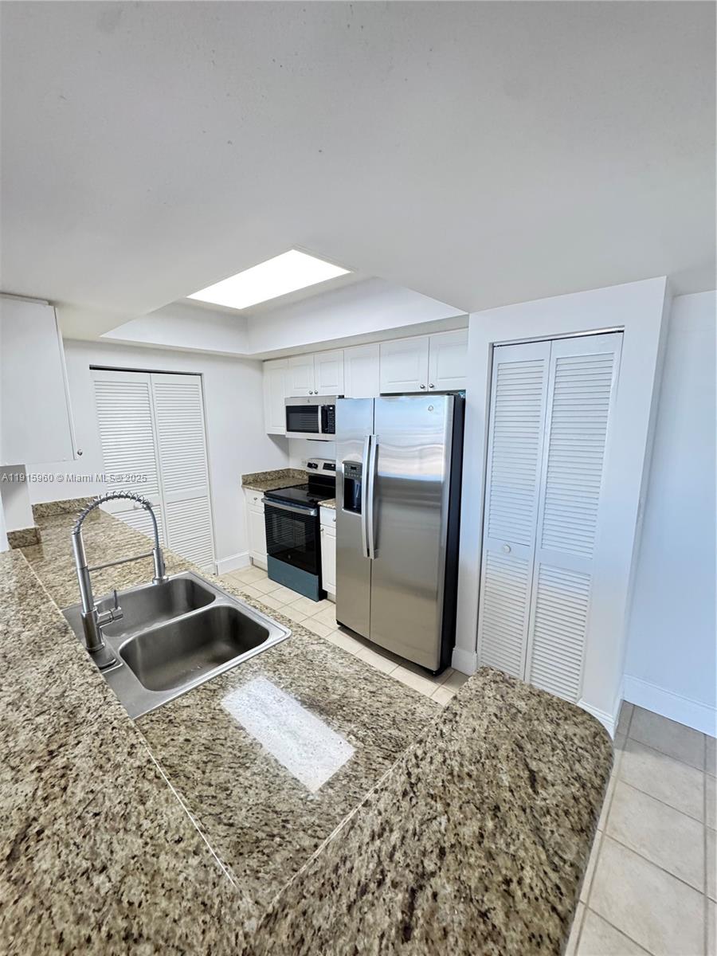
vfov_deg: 102.1
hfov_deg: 85.7
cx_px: 358
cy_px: 478
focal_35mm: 14
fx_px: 387
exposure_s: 1/60
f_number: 2.2
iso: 400
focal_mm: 2.22
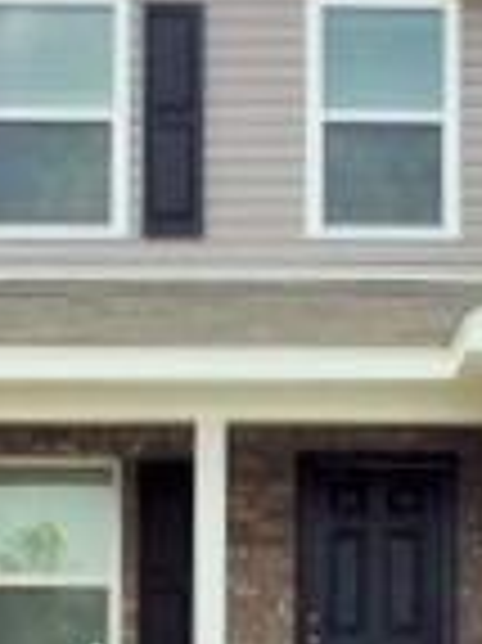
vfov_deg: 15.3
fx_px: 2380
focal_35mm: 128
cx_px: 403
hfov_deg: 11.5
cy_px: 507
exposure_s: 1/2415
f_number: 2.2
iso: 32
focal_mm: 4.15
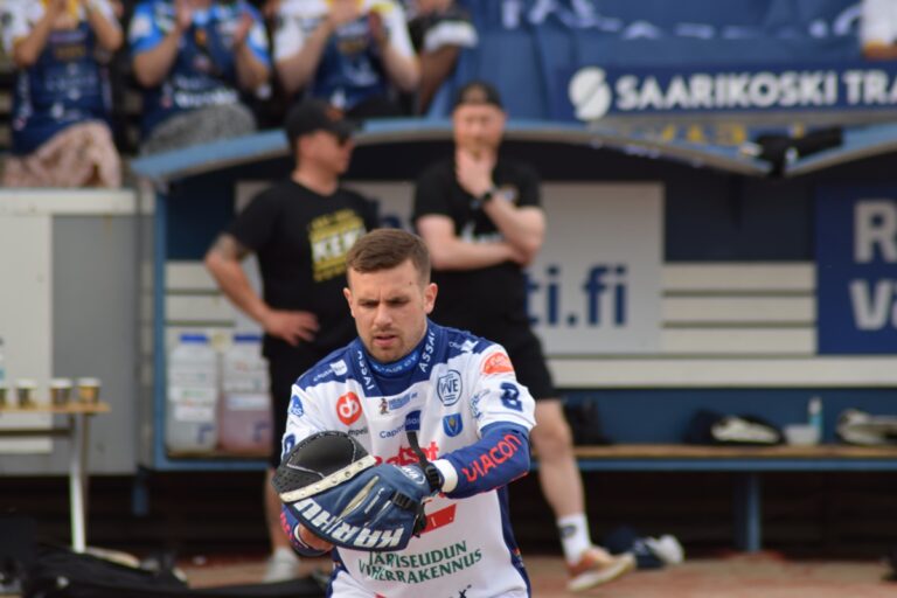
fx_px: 11212
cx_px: 448
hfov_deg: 4.6
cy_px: 299
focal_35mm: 450
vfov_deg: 3.1
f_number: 6.3
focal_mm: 300
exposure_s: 1/125
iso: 100
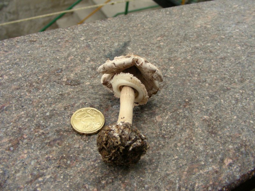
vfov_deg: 37.7
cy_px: 96
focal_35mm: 38
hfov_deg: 49.0
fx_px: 280
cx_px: 128
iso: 200
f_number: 3.5
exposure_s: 1/16.2
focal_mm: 6.3
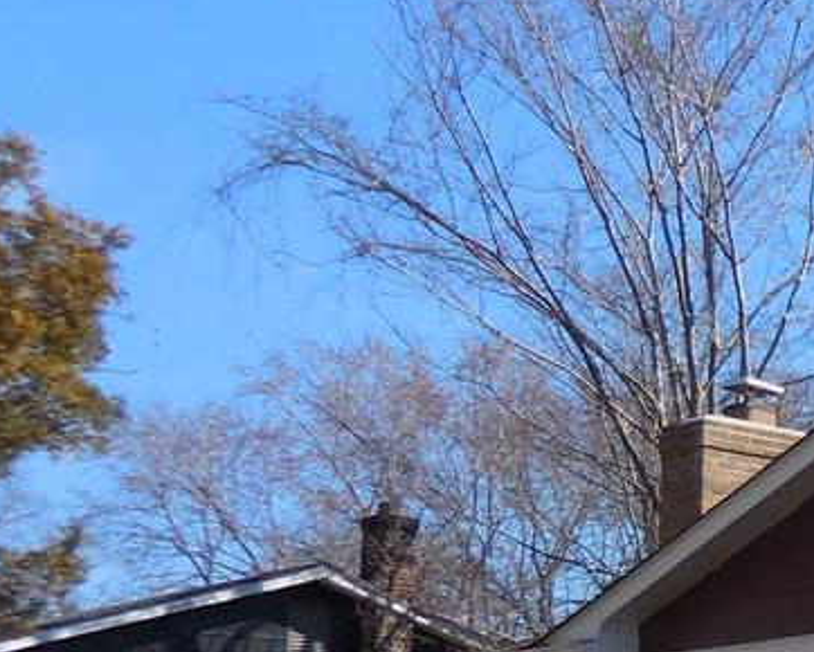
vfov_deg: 15.6
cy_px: 643
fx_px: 2338
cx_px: 1450
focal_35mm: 97
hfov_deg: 16.6
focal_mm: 4.5
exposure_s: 1/1250
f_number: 3.3
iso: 125
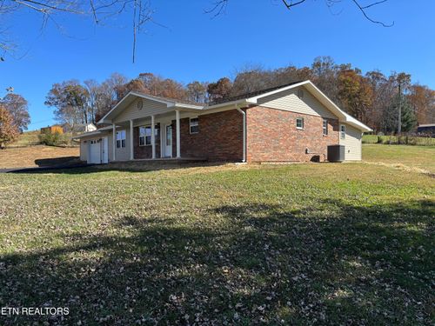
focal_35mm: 26
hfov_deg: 67.3
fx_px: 327
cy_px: 163
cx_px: 218
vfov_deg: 53.1
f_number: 1.6
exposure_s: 1/1876
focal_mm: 5.96
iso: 50
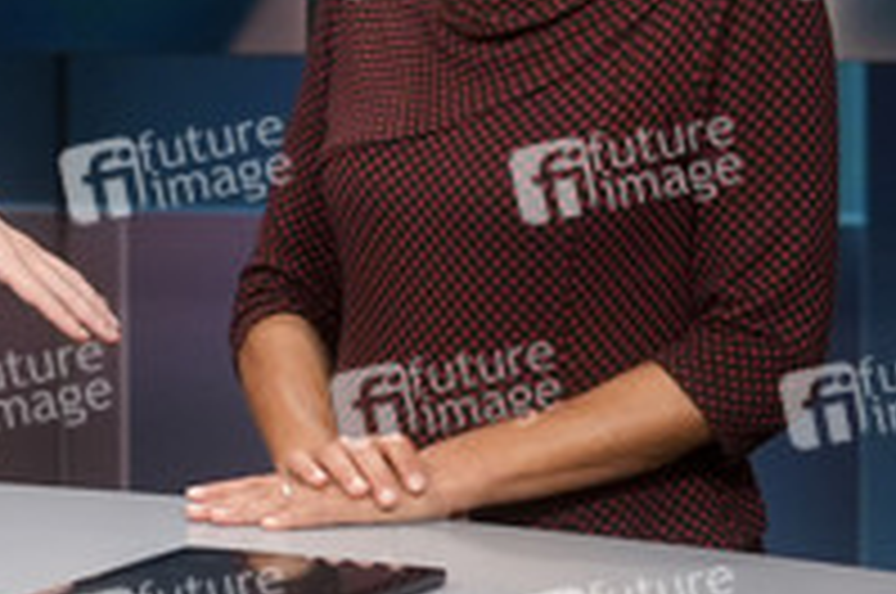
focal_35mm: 102
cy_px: 58
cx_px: 56
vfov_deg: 13.3
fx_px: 2535
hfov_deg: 19.6
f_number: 2.2
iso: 640
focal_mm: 30
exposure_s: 1/250
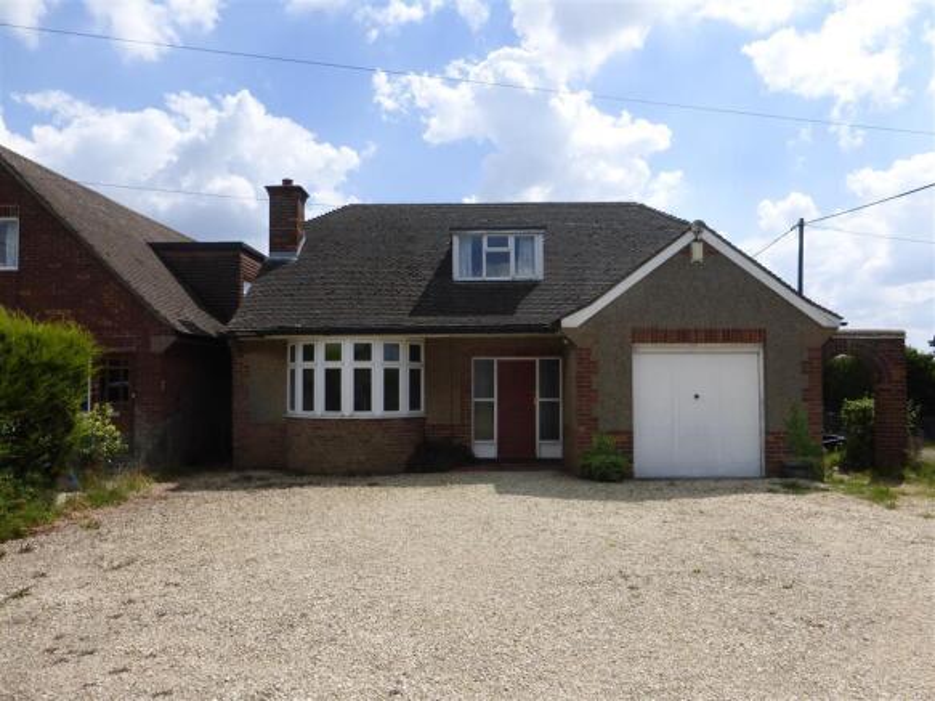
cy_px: 350
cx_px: 468
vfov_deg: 54.9
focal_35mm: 25
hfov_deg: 69.4
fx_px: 675
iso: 100
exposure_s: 1/1300
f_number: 4
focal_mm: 4.3
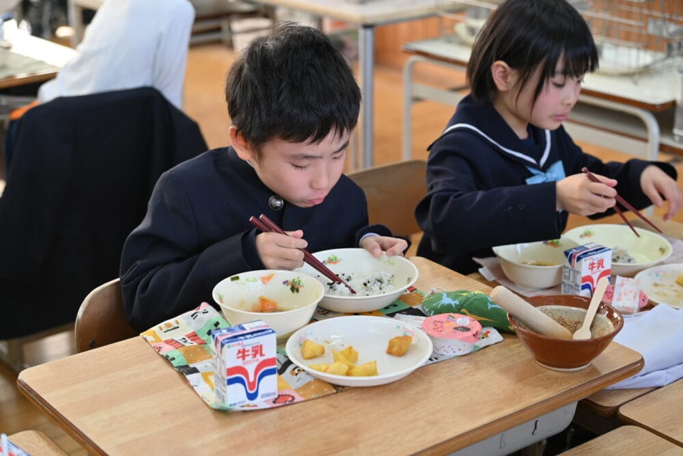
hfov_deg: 32.4
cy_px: 228
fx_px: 1176
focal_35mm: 62
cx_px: 342
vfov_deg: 21.9
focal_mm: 62
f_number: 4
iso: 400
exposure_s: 1/160
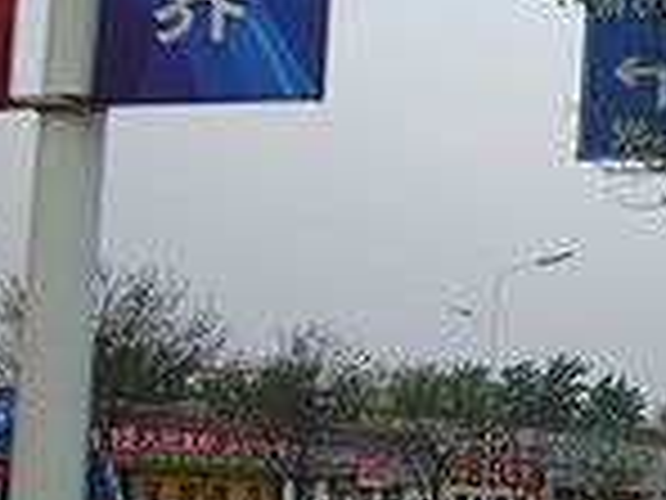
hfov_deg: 18.4
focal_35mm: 103
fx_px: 1982
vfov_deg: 14.3
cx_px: 729
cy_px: 338
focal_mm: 6.2
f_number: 2.7
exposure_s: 1/160
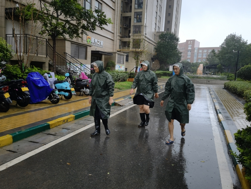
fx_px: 196
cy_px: 94
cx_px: 126
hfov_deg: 65.3
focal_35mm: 27
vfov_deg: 51.4
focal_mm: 6.67
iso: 50
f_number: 1.9
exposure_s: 1/163
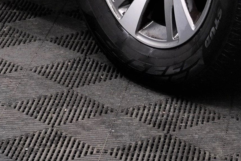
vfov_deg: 5.0
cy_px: -321
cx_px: 240
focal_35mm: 260
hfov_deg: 7.9
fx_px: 1744
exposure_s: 1/20
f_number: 7.1
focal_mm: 25
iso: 320
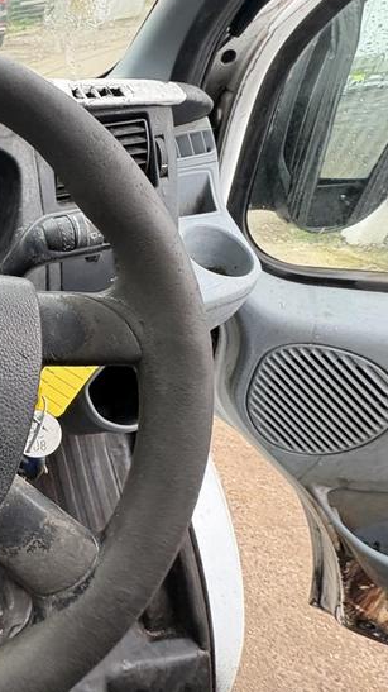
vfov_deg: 74.0
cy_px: 324
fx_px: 458
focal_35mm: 25
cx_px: -77
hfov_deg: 35.9
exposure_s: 1/99
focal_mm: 2.22
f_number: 2.2
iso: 200
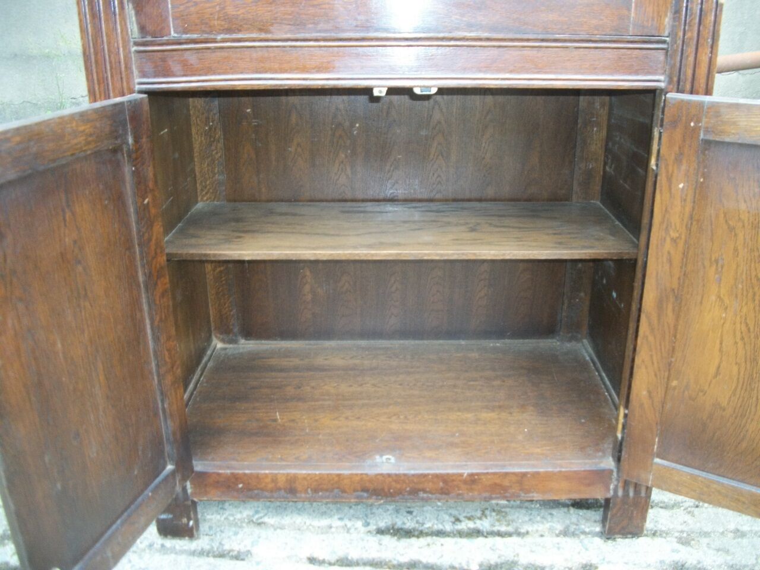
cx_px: 380
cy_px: 285
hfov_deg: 56.8
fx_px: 703
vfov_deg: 44.2
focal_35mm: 32
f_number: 2.9
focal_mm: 5.7
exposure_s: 1/50
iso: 160
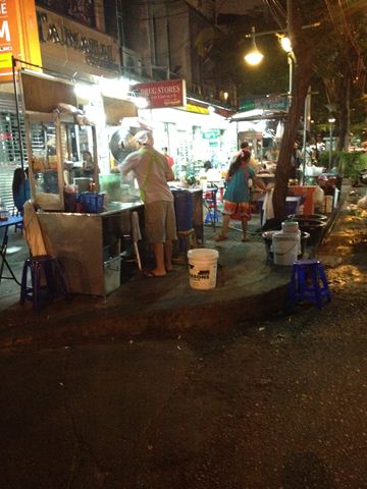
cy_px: 244
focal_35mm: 35
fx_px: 495
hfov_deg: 40.7
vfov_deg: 52.6
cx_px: 184
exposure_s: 1/15
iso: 800
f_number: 2.4
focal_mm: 4.28
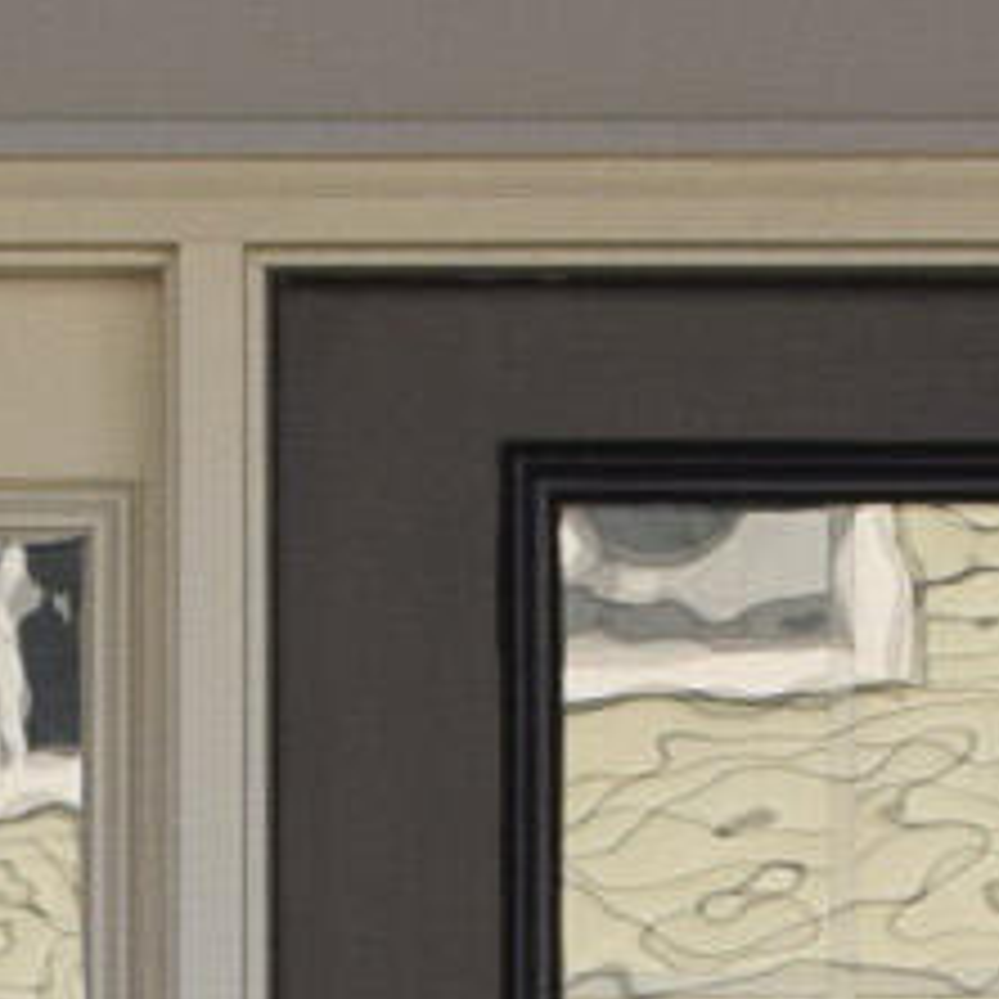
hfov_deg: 4.4
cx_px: 2304
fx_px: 12636
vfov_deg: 4.5
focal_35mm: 387
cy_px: 1487
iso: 400
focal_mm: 26
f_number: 8
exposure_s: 1/250
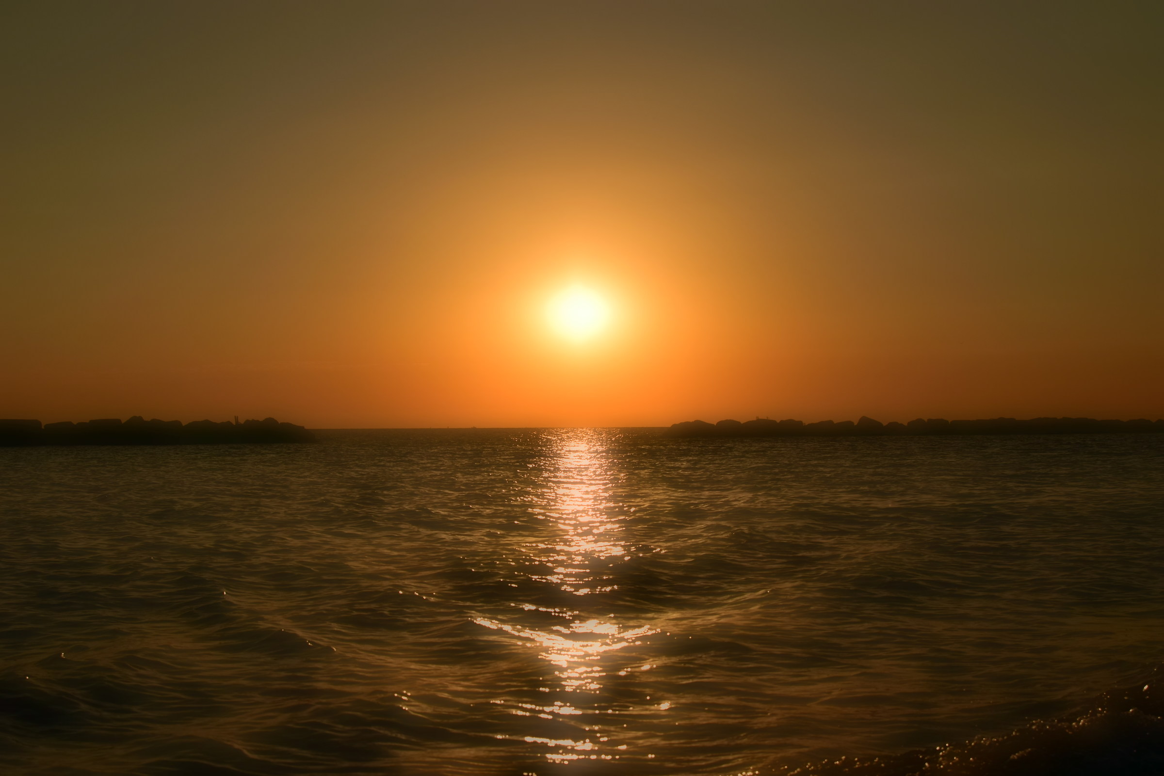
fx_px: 1697
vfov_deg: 25.8
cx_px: 582
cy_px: 388
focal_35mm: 52
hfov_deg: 37.9
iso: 100
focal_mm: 35
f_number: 5
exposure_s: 1/4000
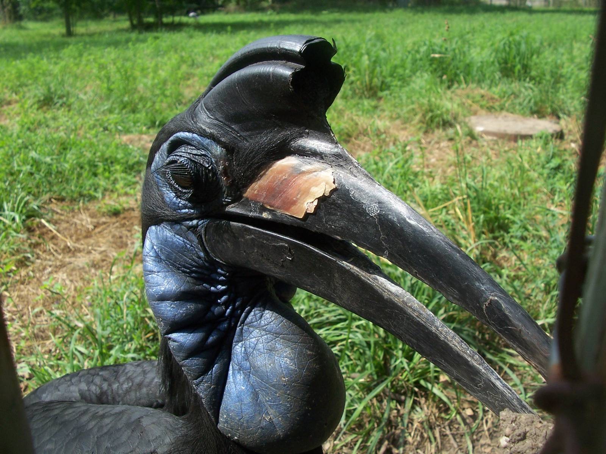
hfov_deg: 52.6
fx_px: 613
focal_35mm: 35
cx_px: 303
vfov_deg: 40.7
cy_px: 227
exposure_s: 1/350
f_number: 4
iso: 80
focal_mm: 6
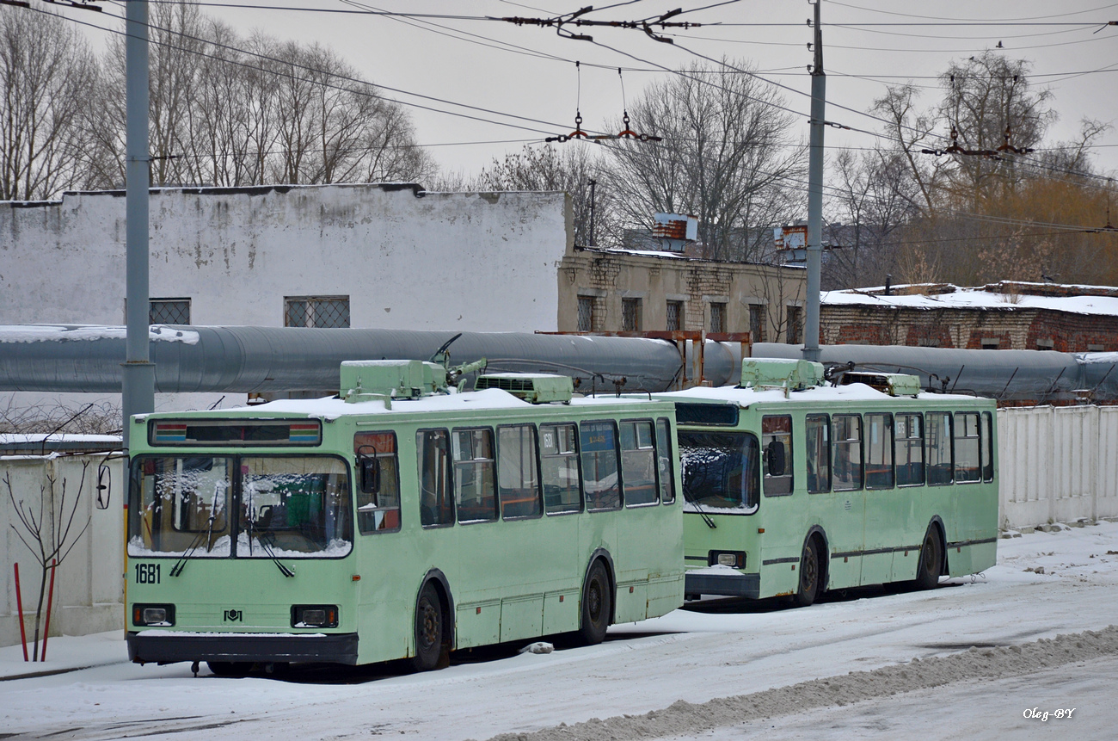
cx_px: 559
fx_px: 5206
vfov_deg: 8.1
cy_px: 370
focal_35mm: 168
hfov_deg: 12.3
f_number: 7.1
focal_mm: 112
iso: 100
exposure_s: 1/320
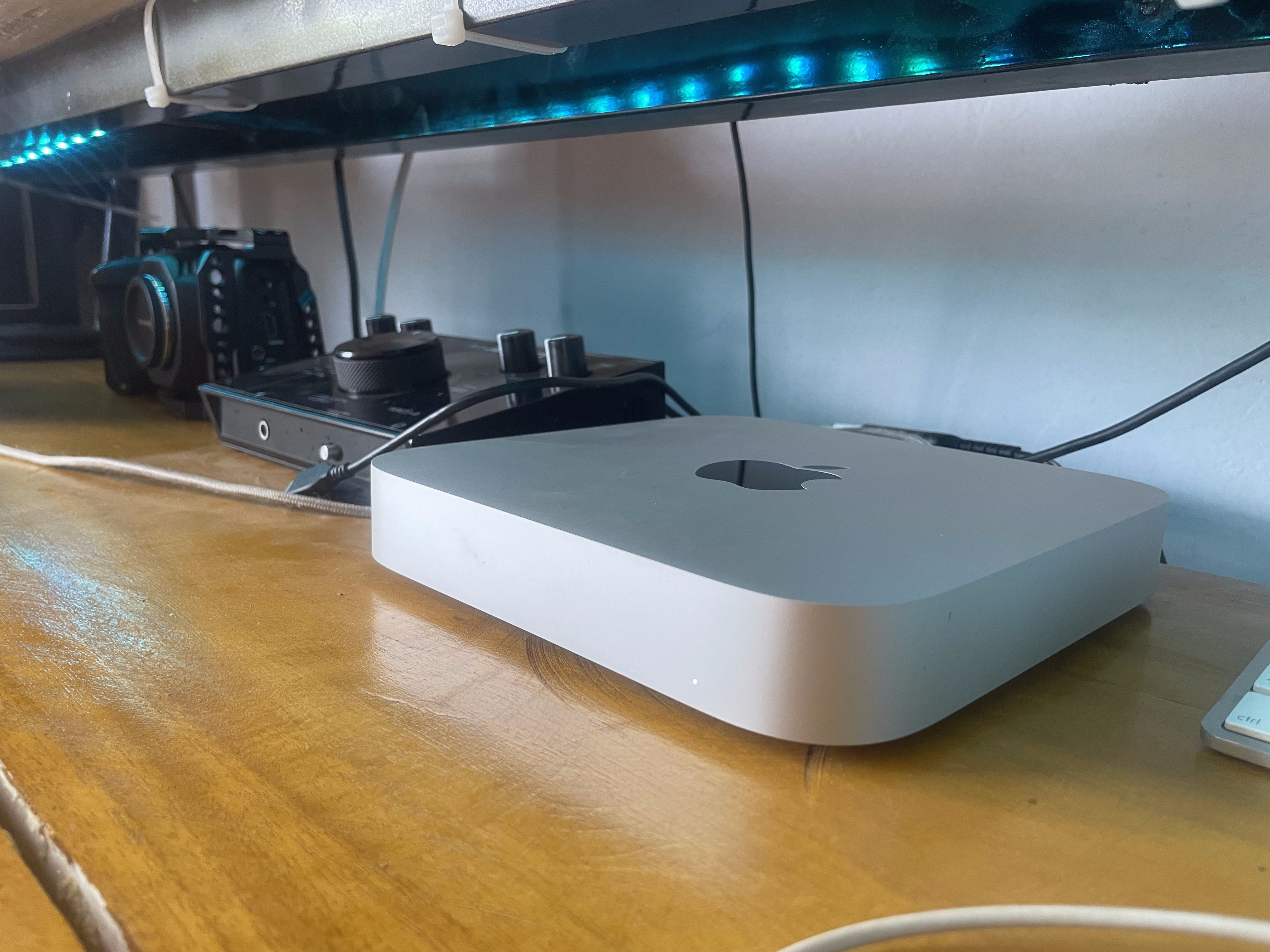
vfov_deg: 53.1
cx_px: 635
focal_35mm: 26
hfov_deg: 67.3
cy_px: 476
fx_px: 954
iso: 125
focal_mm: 4.2
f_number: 1.6
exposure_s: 1/60
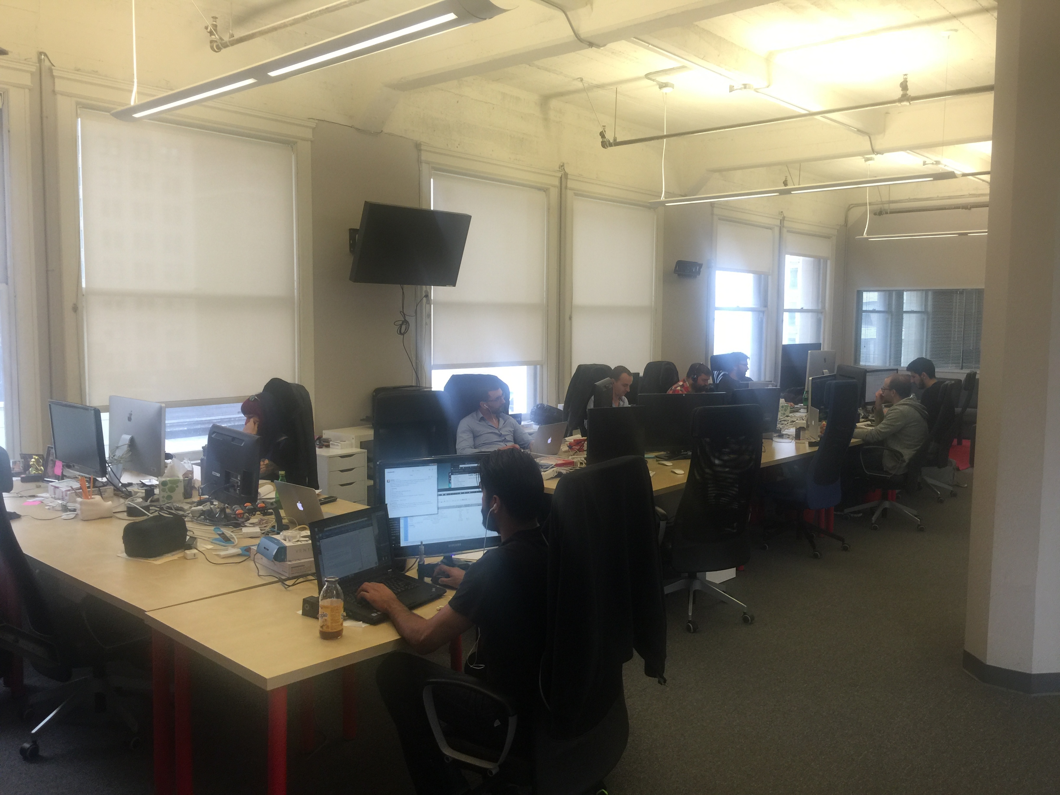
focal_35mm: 29
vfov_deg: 48.2
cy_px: 398
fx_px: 888
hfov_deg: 61.7
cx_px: 530
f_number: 2.2
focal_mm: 4.15
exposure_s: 1/30
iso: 40
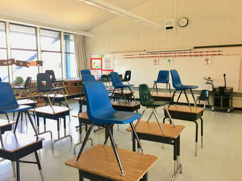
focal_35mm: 29
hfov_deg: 61.7
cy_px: 90
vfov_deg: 48.2
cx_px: 121
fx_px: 203
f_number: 2.2
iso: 40
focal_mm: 4.15
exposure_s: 1/30
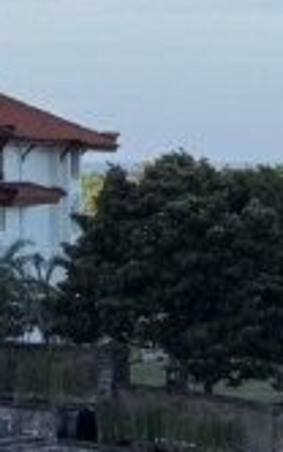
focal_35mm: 184
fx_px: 2267
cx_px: 729
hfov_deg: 6.7
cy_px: 313
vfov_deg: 11.4
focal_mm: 6.76
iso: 80
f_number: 1.78
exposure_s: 1/2415
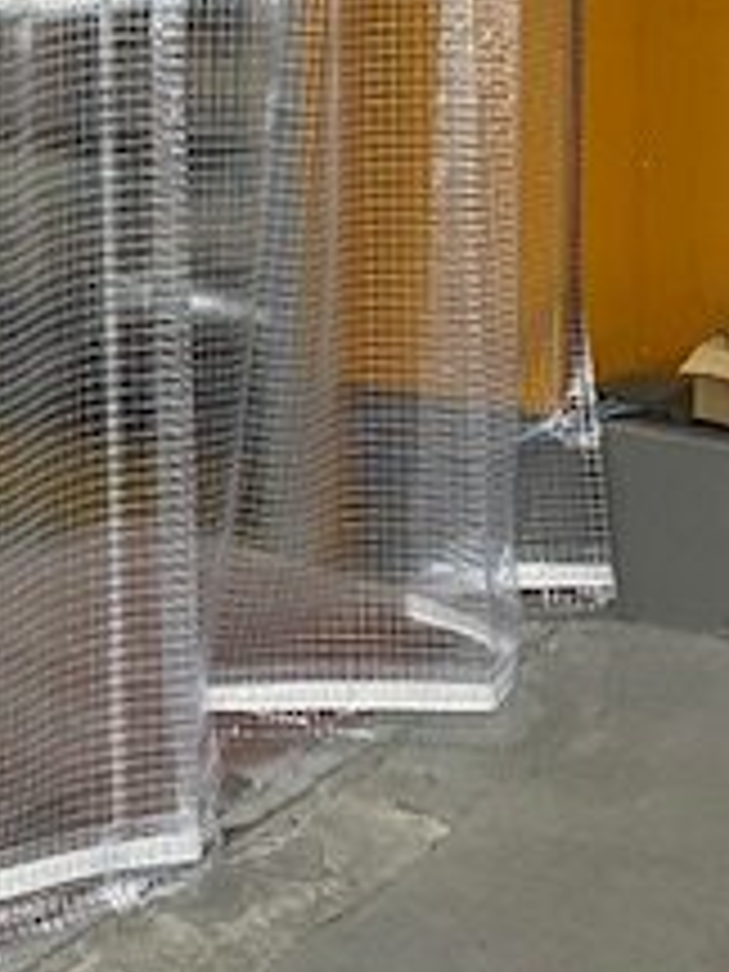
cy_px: 94
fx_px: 2162
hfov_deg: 18.0
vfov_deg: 24.6
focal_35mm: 77
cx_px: -198
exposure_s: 1/60
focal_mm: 4.25
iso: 250
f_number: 1.8
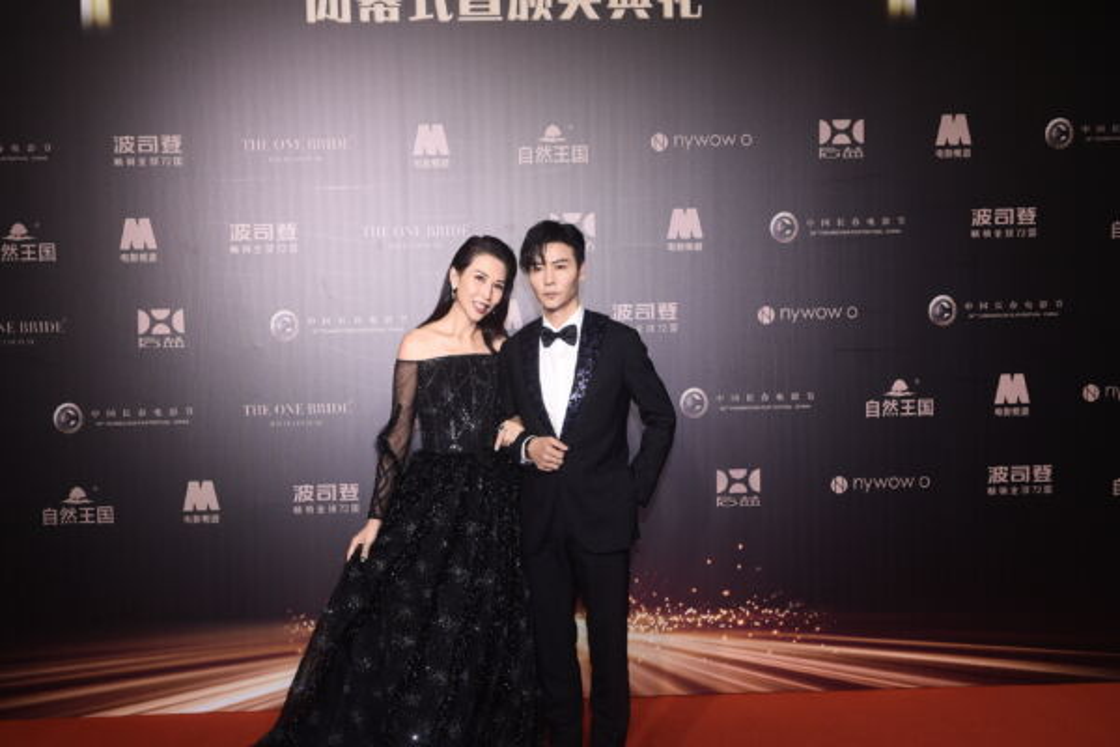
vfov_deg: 38.9
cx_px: 560
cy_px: 374
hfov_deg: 55.8
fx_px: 1058
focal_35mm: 34
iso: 800
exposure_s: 1/200
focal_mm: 34
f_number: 4
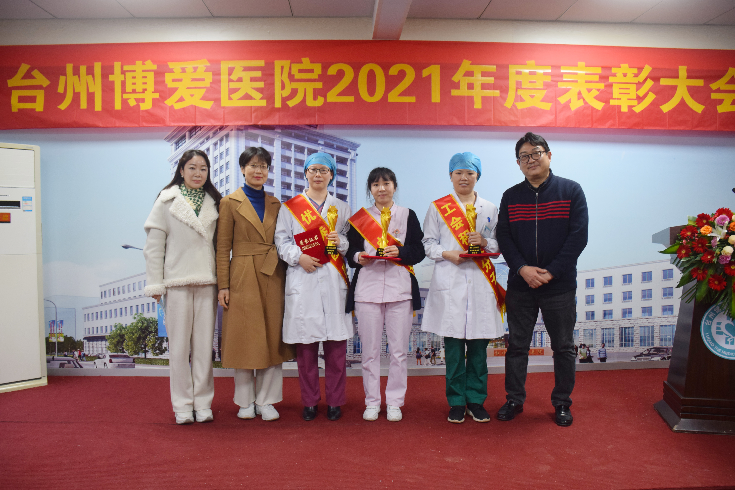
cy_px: 245
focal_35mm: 27
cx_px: 368
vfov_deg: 47.9
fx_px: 551
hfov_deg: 67.4
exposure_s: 1/60
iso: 720
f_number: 4
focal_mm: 18
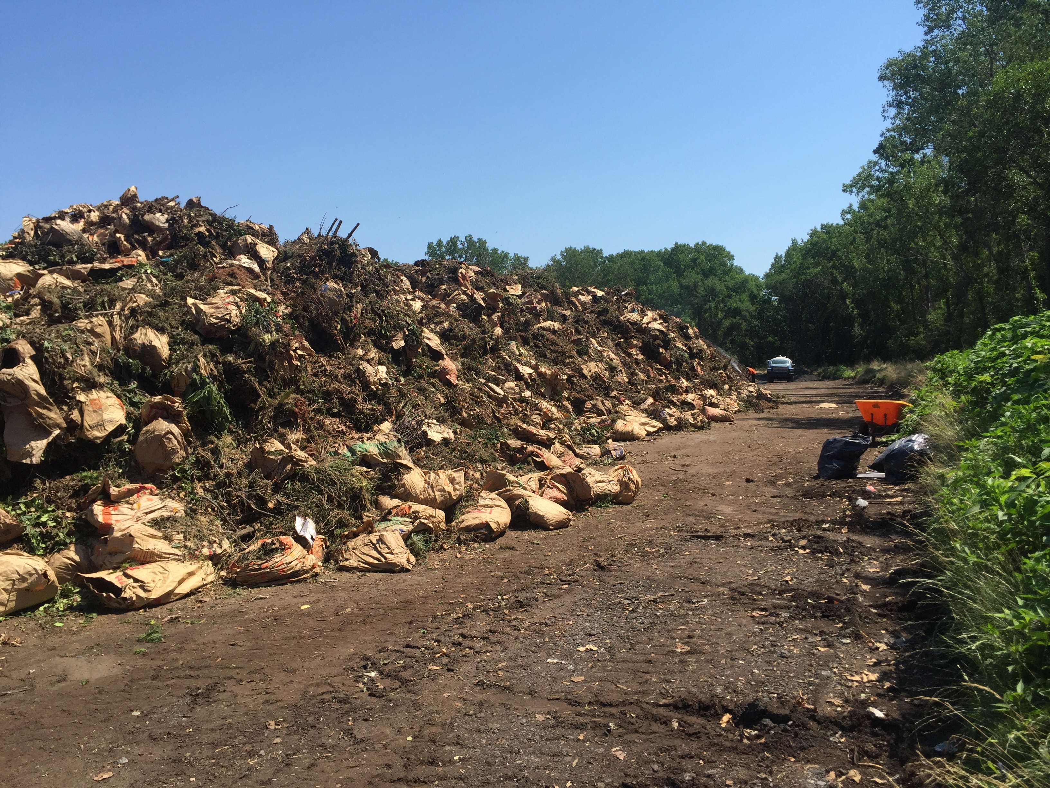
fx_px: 880
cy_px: 394
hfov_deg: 61.7
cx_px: 525
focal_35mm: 29
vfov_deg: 48.2
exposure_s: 1/1799
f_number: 2.2
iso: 32
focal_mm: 4.15
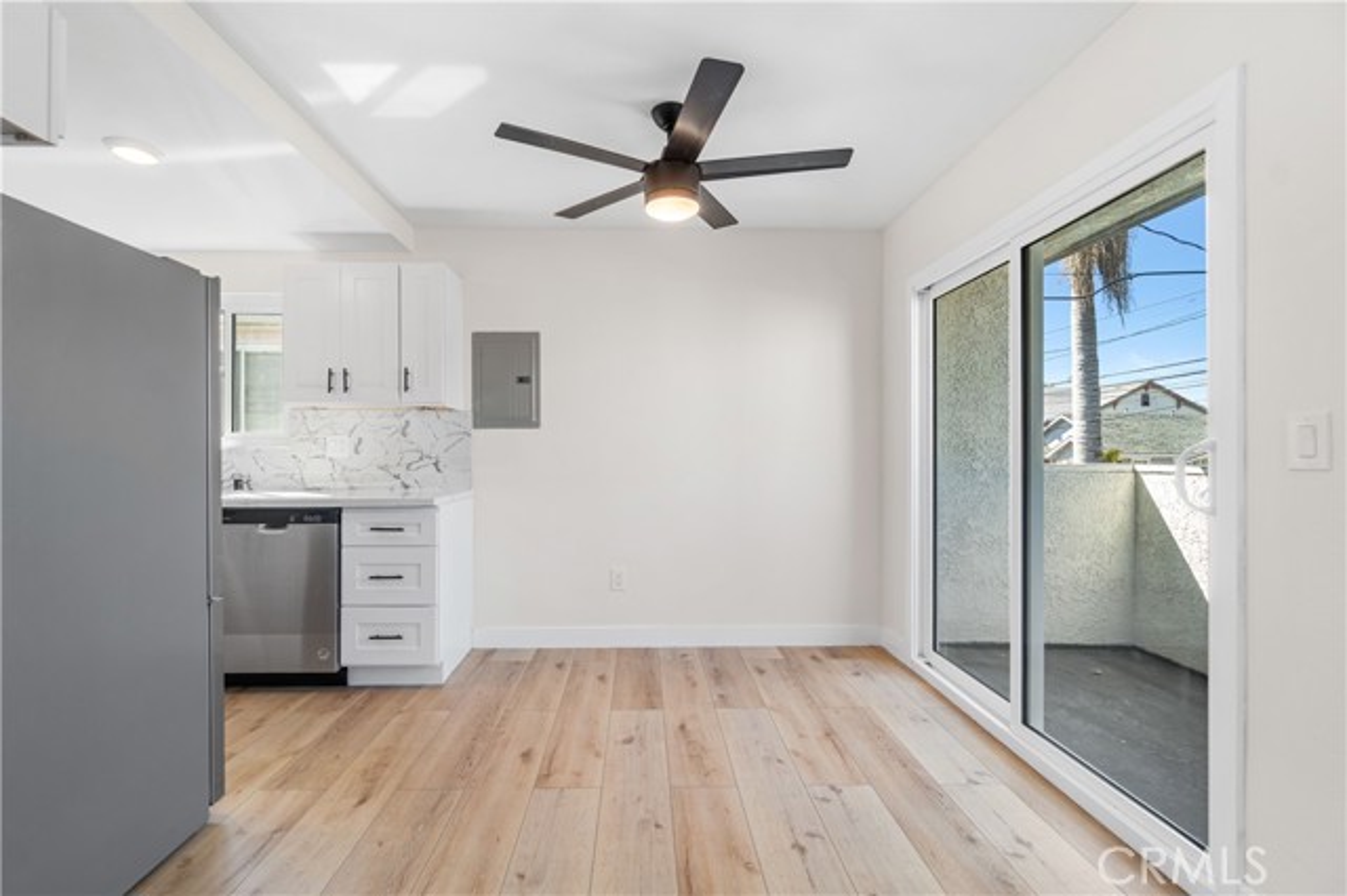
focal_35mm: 15
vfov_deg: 77.3
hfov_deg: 100.4
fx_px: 561
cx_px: 674
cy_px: 448
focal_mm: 10
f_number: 7.1
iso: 100
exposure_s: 1/10
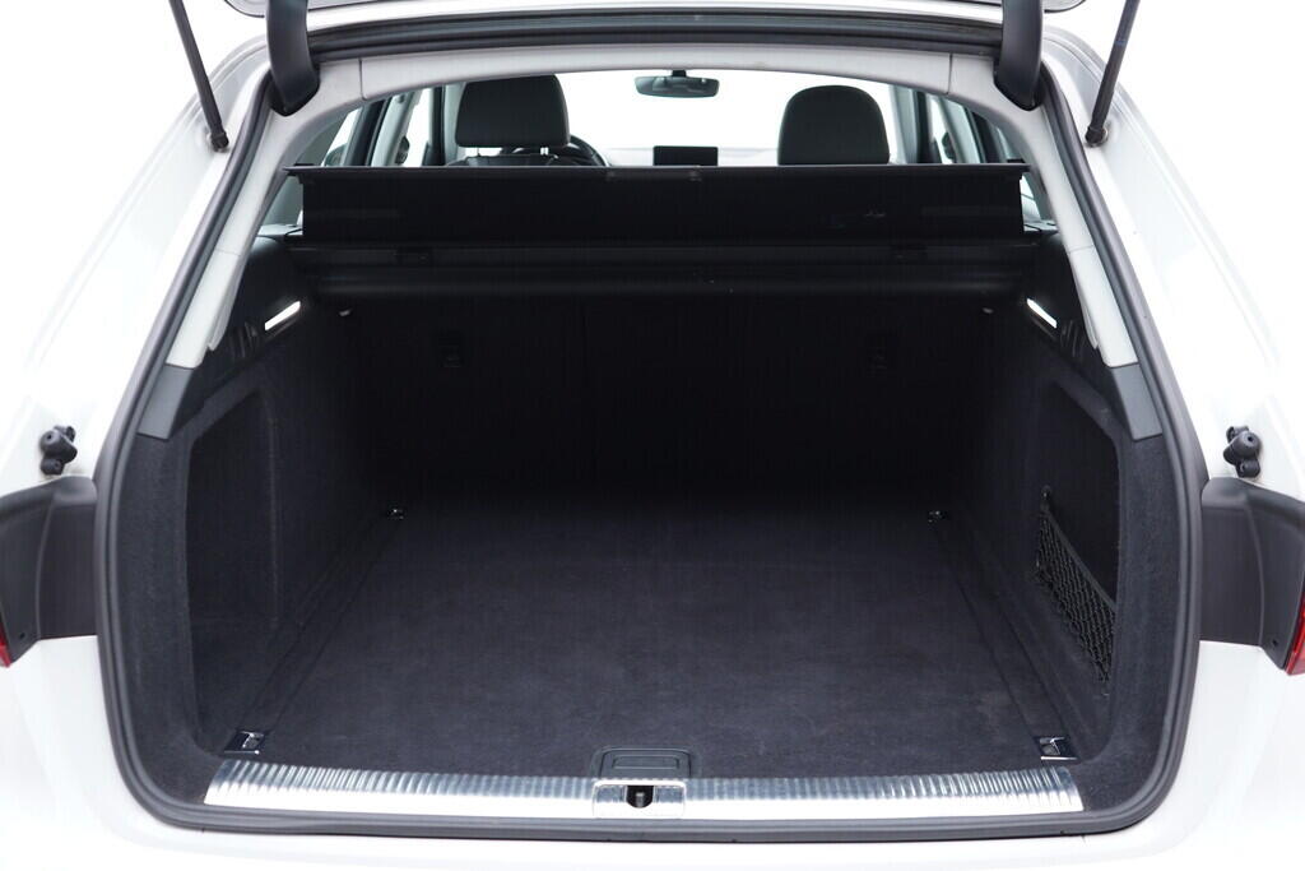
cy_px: 436
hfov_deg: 53.1
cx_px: 652
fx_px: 1305
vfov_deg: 36.9
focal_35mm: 36
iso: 320
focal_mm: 24
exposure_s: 1/40
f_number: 2.8
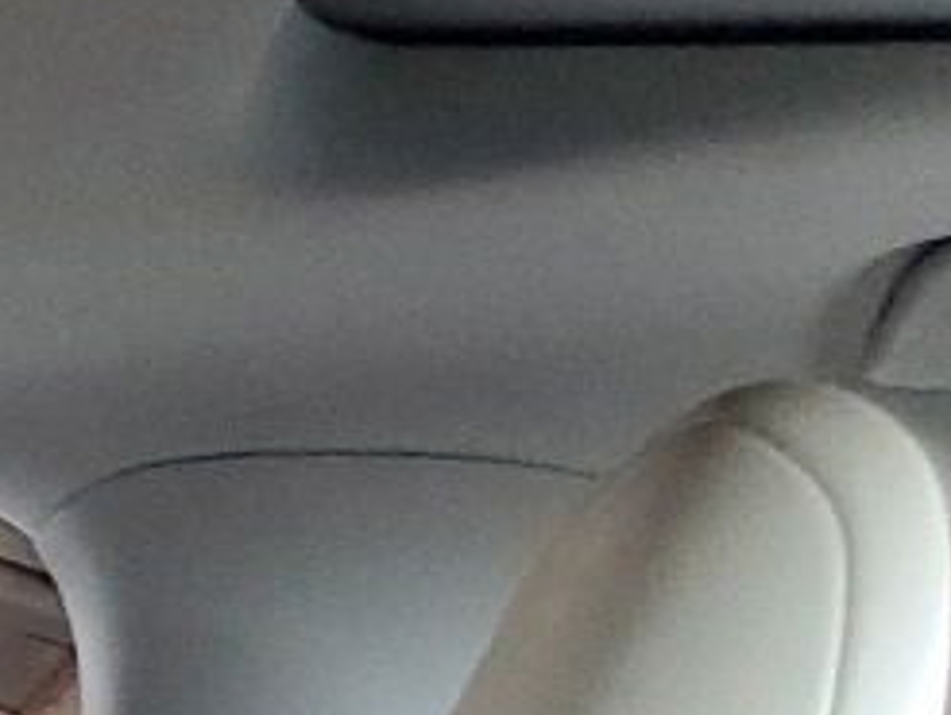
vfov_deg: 7.7
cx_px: -1550
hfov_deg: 9.8
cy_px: 2153
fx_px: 4647
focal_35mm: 169
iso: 155
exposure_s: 1/60.2
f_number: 1.5
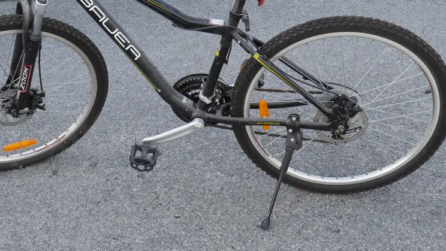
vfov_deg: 21.0
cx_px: 156
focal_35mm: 57
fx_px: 674
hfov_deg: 36.3
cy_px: 87
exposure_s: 1/160
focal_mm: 19
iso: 200
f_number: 5
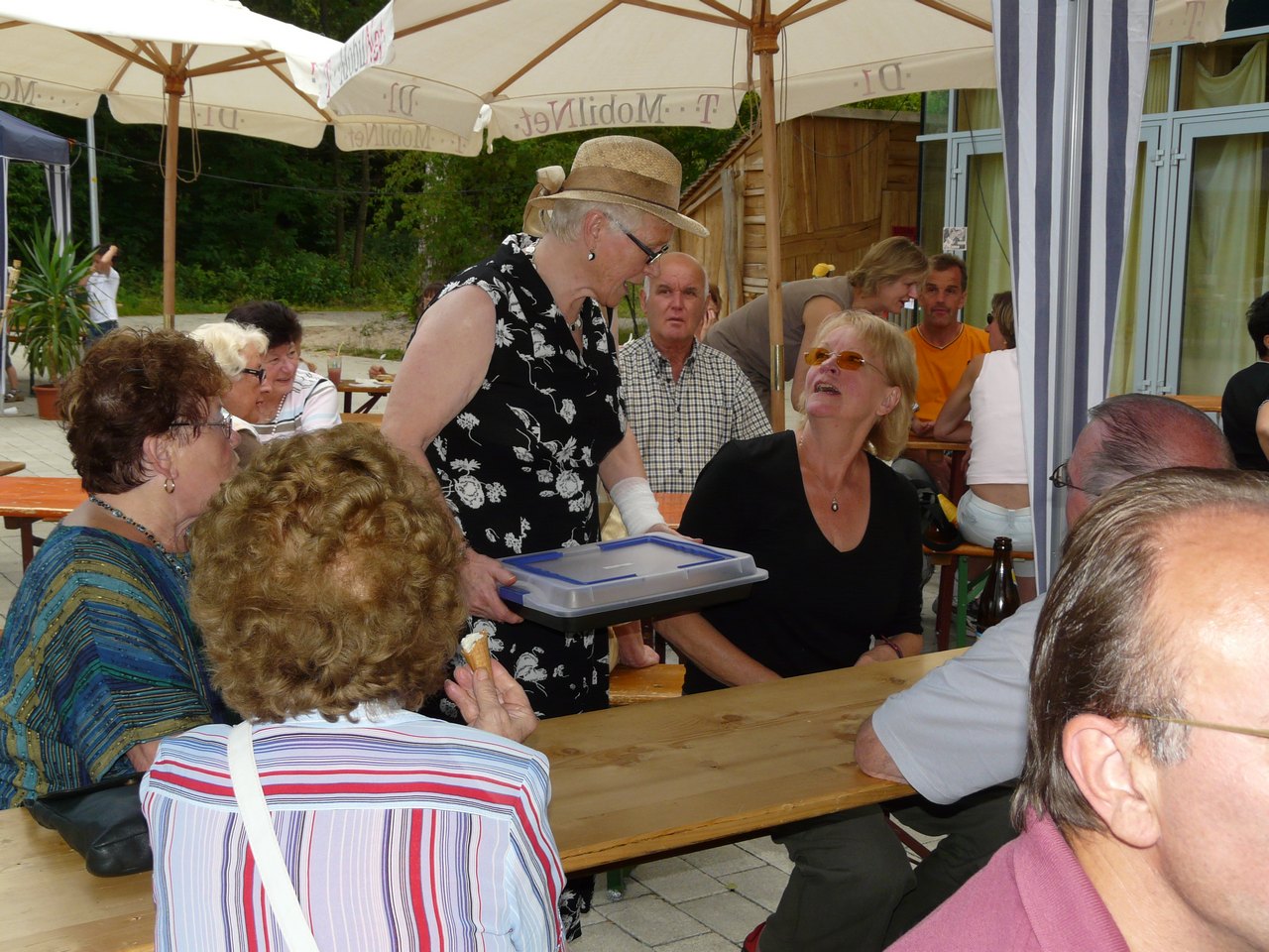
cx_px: 634
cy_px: 476
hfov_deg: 40.4
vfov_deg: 30.9
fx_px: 1723
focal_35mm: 47
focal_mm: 7.7
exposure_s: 1/125
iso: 100
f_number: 3.6
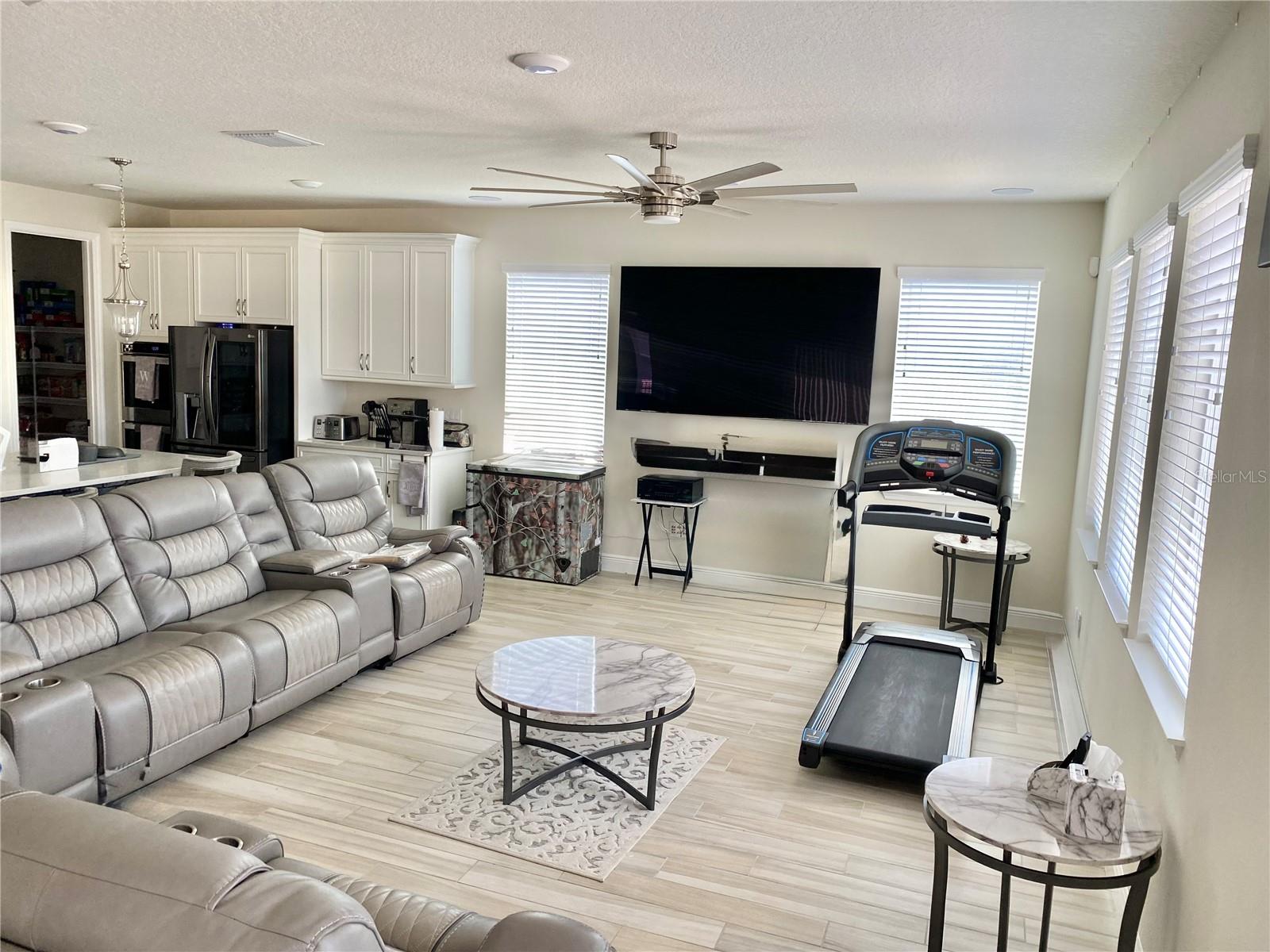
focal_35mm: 26
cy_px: 476
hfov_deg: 67.3
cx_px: 635
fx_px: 954
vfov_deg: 53.1
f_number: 1.8
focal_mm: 4.25
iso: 100
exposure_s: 1/121
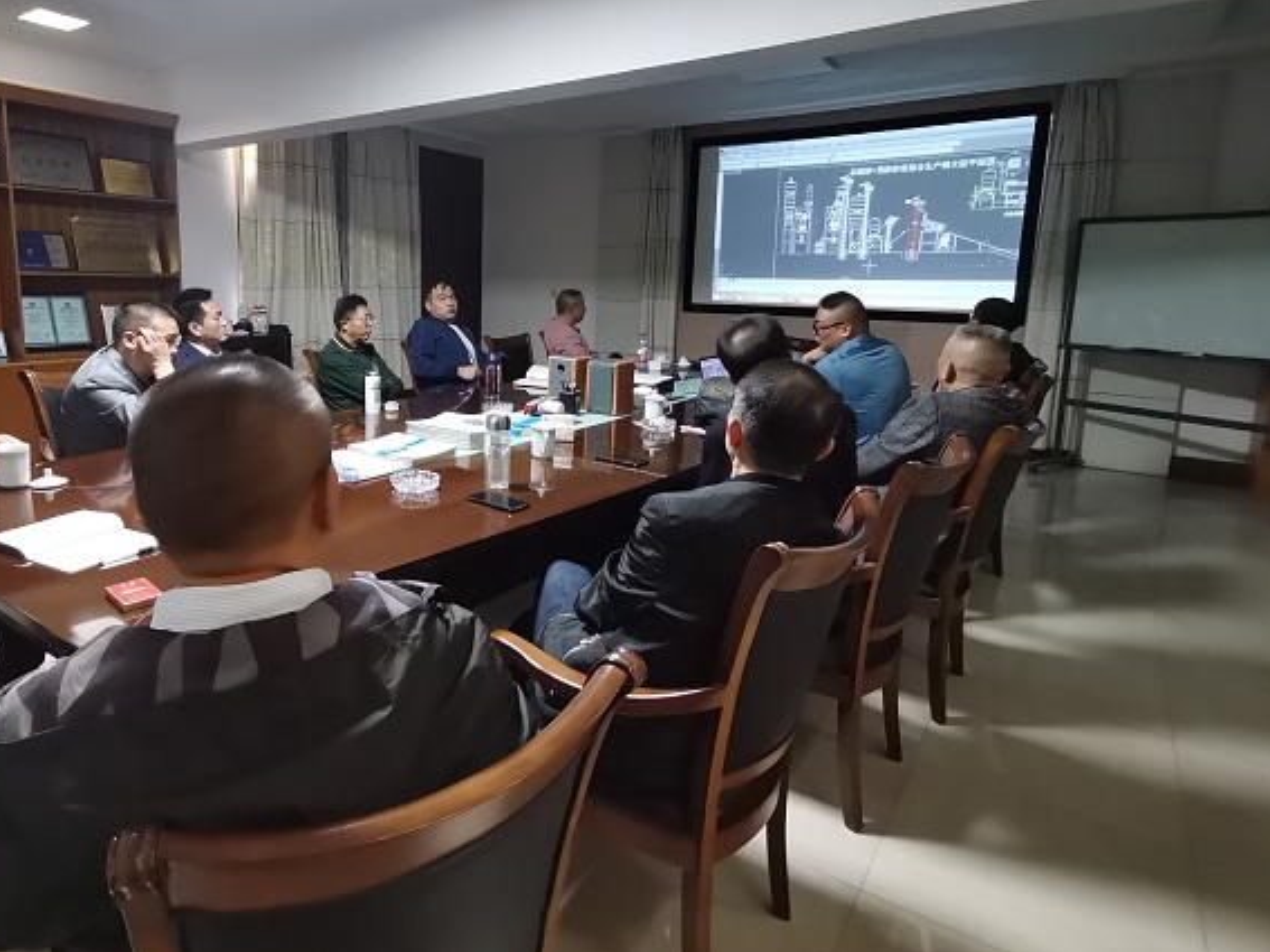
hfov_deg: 78.0
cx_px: 504
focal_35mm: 21
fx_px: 770
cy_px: 389
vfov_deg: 62.9
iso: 500
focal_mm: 1.78
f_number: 2.4
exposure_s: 1/20
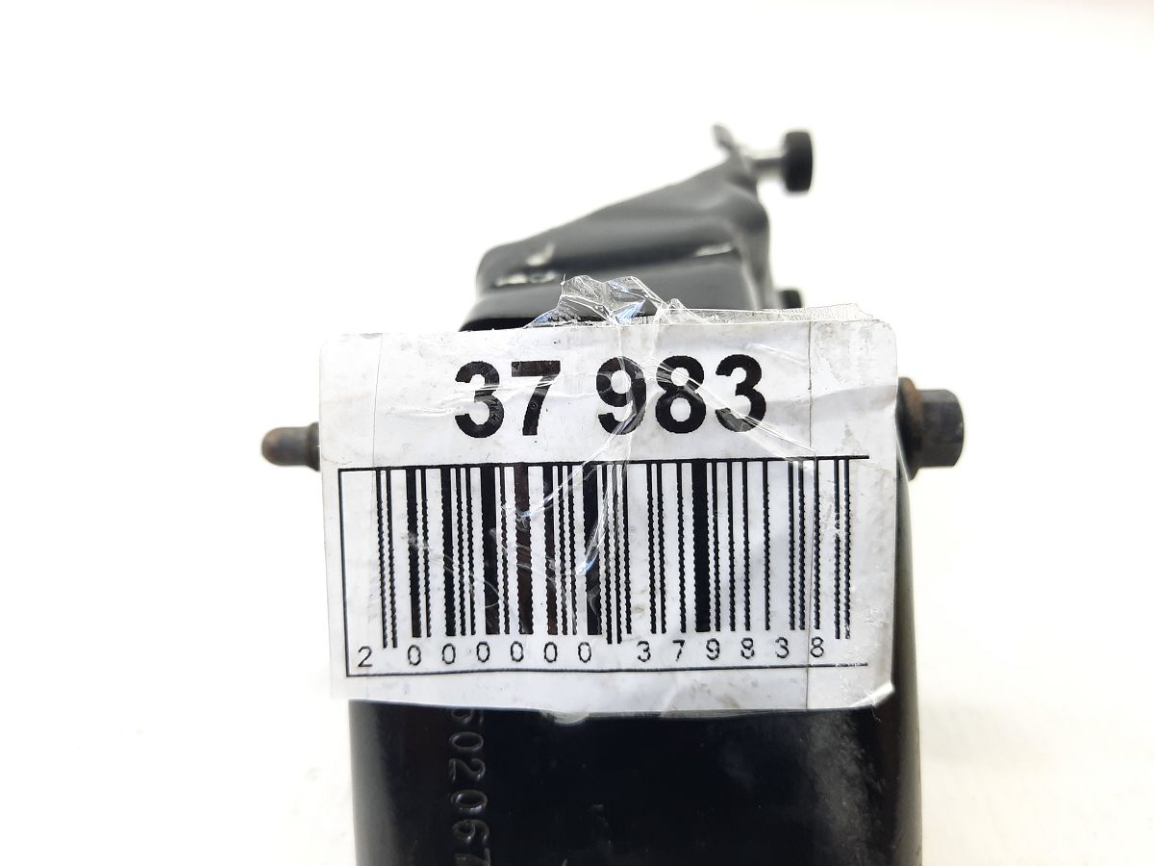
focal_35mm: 25
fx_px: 833
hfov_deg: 69.4
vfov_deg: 54.9
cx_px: 577
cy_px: 433
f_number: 2
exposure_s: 1/50
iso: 160
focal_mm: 4.6
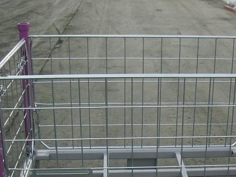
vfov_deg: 20.5
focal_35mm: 71
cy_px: 135
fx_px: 484
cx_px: 156
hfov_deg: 27.3
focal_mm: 6.3
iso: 80
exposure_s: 1/400
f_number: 3.1
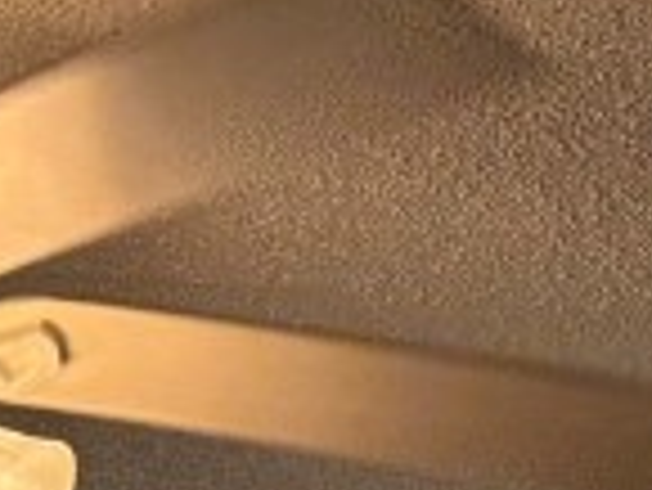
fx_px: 3469
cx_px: -216
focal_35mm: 184
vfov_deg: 7.0
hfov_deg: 10.5
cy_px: 1641
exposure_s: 1/60
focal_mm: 5.96
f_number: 1.6
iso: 125
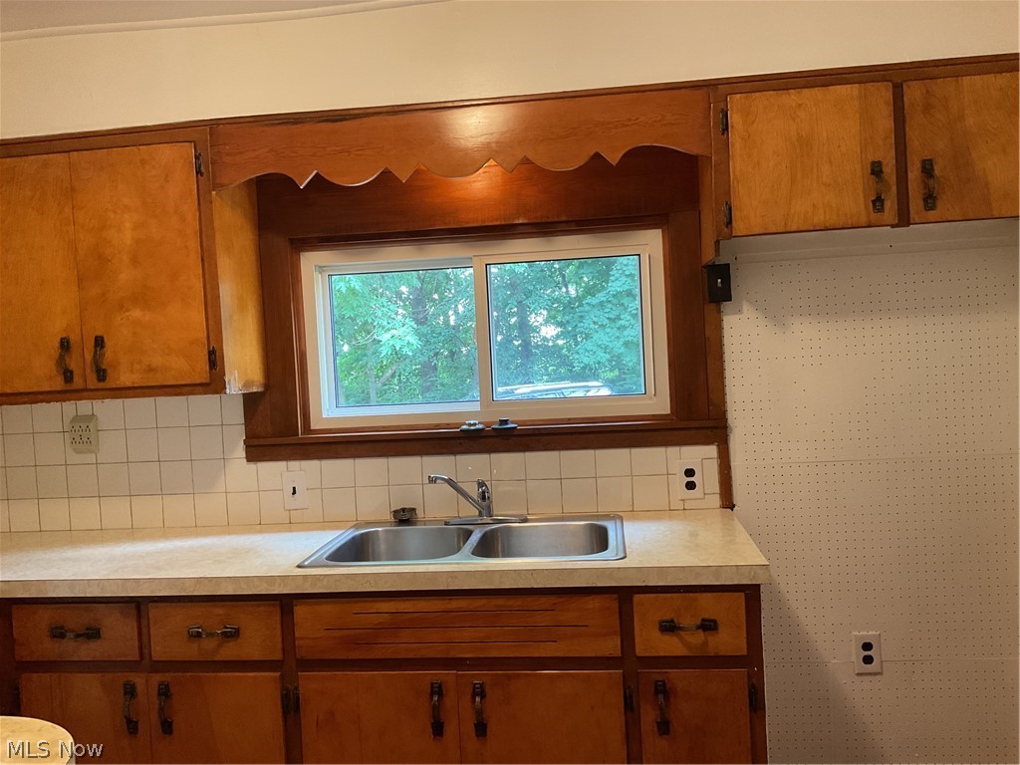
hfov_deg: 61.7
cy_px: 382
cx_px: 510
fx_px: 855
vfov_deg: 48.2
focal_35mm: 29
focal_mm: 3
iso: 125
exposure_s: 1/50
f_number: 1.8
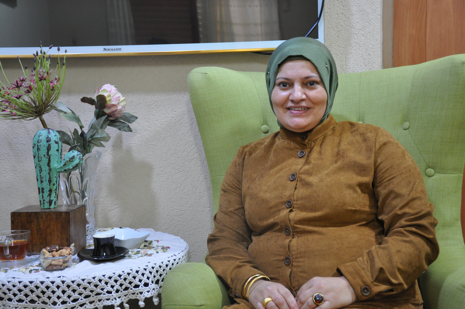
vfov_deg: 23.7
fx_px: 735
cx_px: 232
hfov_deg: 35.1
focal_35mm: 57
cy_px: 154
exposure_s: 1/30
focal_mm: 38
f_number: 5.6
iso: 1000
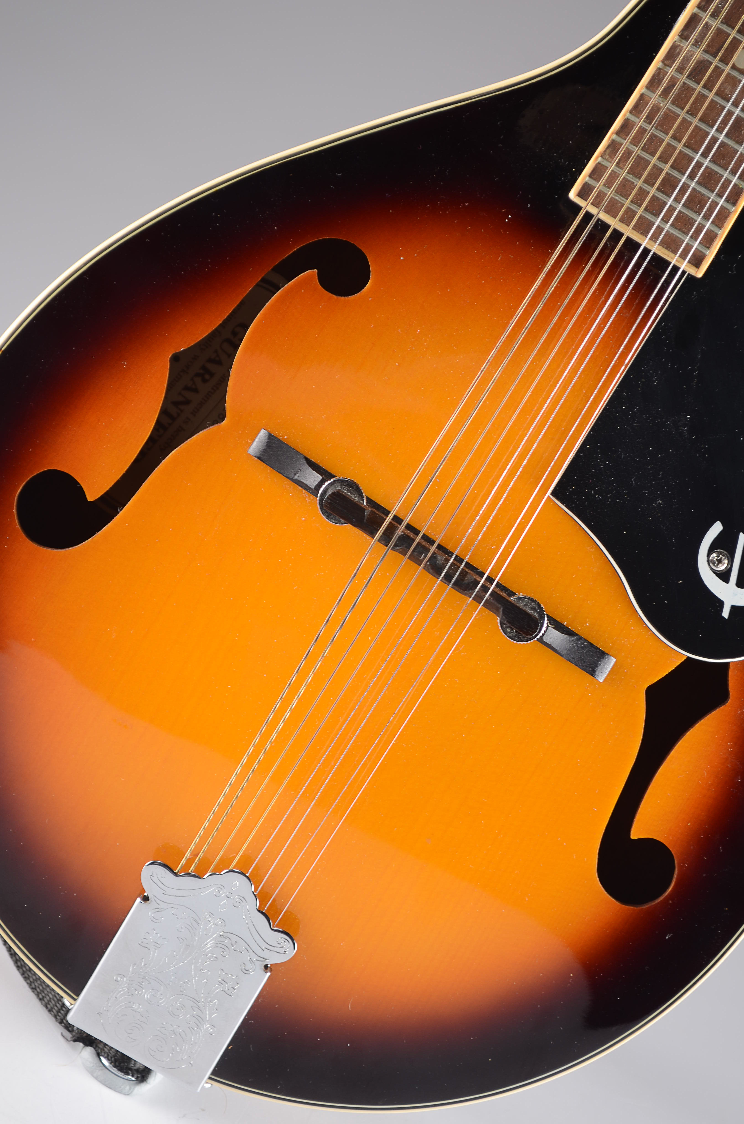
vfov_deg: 27.0
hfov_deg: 18.1
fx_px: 2335
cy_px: 562
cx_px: 372
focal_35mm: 75
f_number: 7.1
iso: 100
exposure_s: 1/60
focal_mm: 50
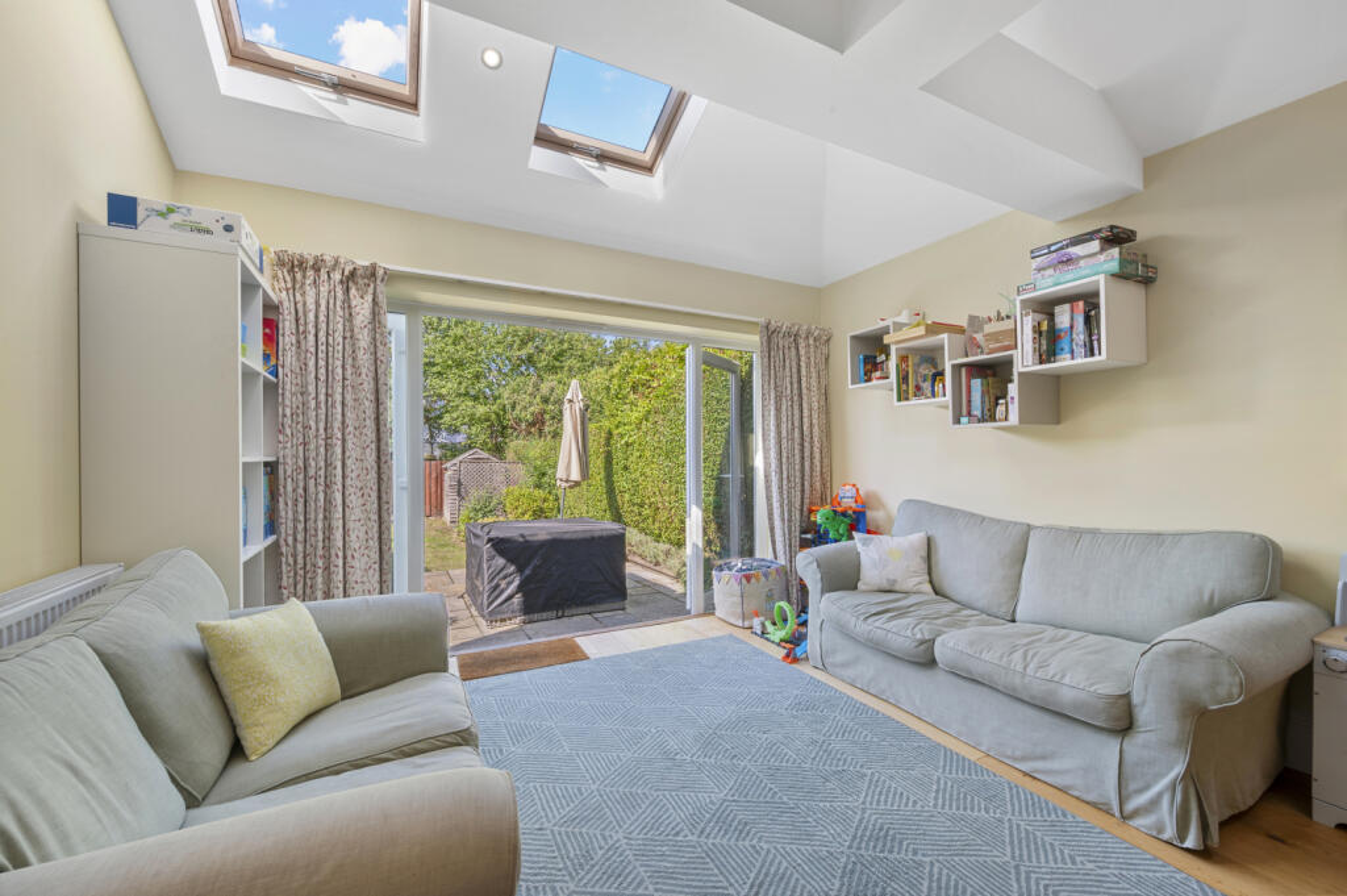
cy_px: 448
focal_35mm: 14
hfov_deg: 104.3
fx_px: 523
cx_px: 674
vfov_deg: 81.1
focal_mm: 14
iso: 200
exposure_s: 1/2
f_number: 16
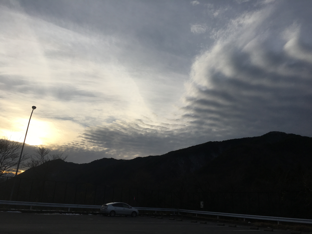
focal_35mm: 29
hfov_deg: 61.7
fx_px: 261
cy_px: 117
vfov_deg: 48.2
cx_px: 156
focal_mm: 4.15
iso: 25
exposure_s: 1/2262
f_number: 2.2
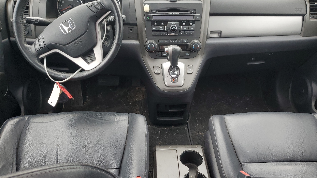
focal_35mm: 29
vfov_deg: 40.2
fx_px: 244
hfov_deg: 66.1
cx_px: 160
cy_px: 85
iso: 50
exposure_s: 1/128
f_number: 1.5
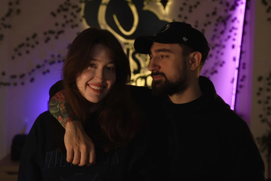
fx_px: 508
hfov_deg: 29.8
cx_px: 136
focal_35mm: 68
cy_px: 90
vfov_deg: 20.2
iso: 500
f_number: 2.8
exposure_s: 1/80
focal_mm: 45
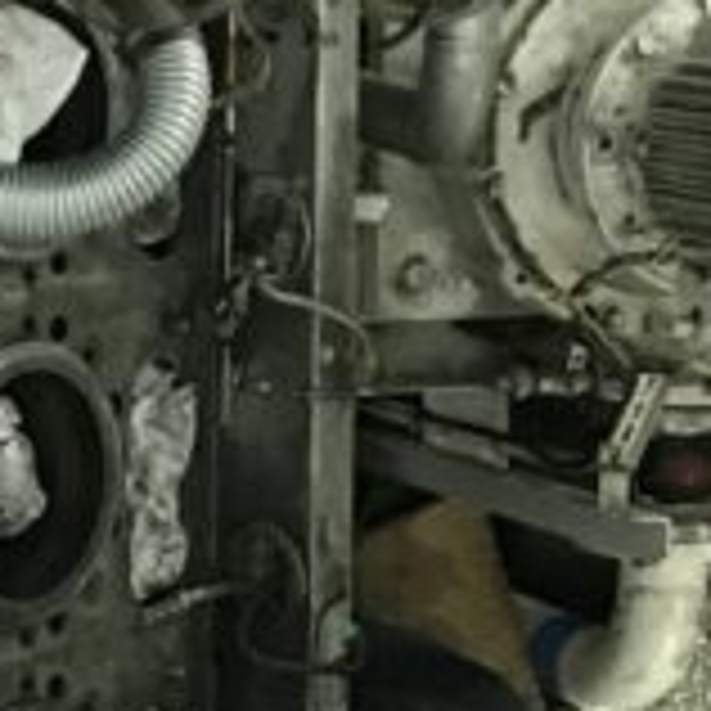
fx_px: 3718
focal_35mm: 160
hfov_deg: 10.8
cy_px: 378
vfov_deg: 10.9
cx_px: -68
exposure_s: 1/13
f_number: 1.8
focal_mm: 3.99
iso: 100
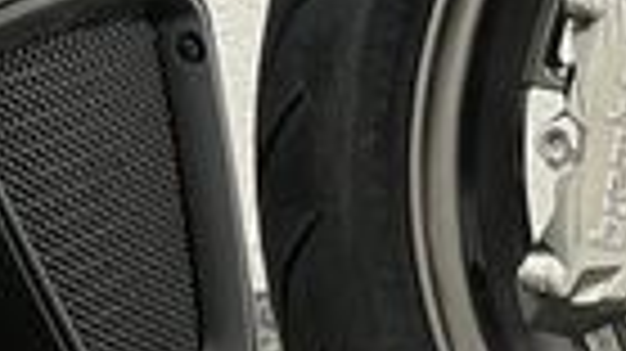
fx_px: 2157
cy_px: 117
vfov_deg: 9.3
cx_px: 964
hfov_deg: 15.2
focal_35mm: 130
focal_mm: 5.1
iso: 200
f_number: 1.6
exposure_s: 1/50
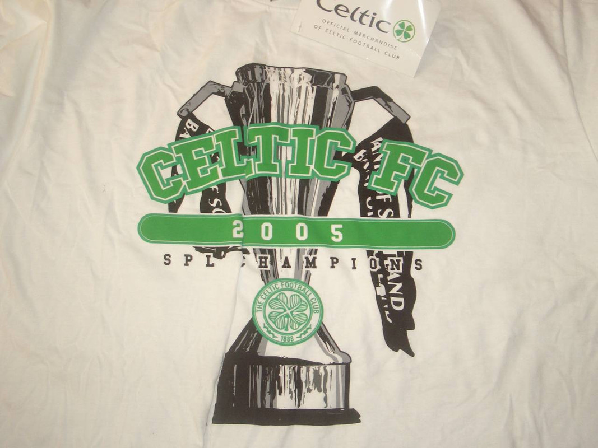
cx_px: 299
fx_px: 708
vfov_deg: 35.1
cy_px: 224
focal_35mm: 41
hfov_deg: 45.8
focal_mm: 6.8
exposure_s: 1/60
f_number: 2.8
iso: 100
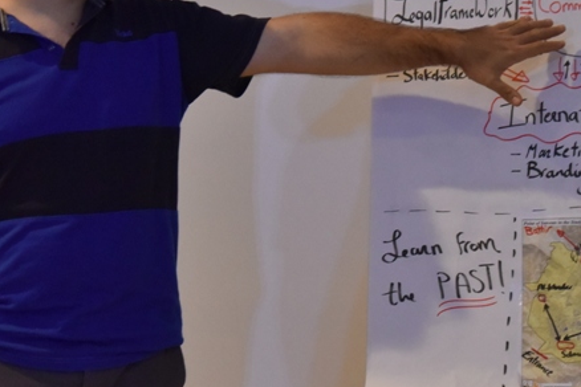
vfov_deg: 9.4
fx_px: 2340
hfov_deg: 14.1
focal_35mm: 145
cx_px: 390
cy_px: 70
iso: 3200
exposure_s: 1/125
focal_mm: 62
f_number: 5.6
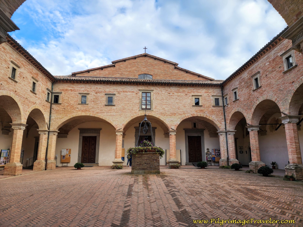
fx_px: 201
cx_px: 152
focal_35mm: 23
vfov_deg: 58.9
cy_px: 114
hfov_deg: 73.9
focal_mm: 6.4
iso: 12
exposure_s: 1/245
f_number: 1.8
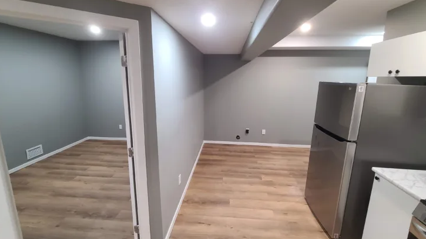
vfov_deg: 70.5
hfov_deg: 103.0
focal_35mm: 15
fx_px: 169
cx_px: 209
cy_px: 111
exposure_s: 1/40
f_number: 2.2
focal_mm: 2.2
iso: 400
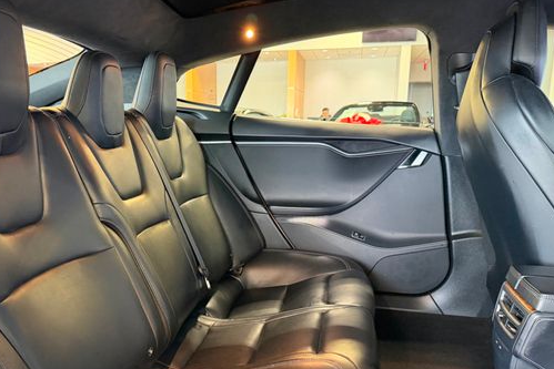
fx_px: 493
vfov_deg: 40.8
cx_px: 221
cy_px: 237
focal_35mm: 32
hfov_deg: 58.2
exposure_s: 1/40
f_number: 1.78
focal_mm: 6.76
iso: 640
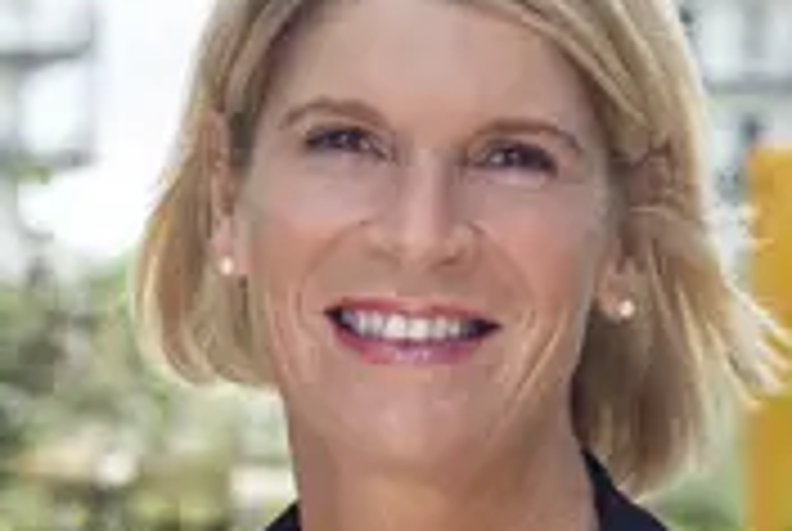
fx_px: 3746
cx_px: 270
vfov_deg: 8.0
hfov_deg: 12.1
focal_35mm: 170
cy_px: 670
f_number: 4.5
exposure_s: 1/80
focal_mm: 50
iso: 80
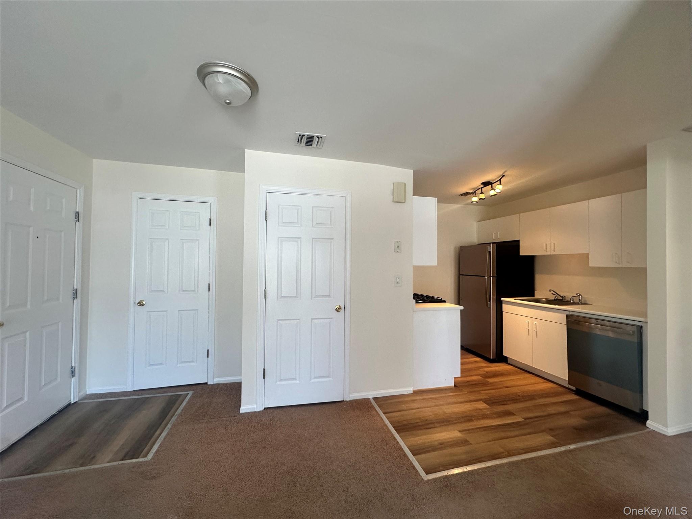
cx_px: 346
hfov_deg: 102.1
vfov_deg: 85.7
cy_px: 260
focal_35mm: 14
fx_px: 280
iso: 160
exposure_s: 1/120
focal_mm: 2.22
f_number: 2.2
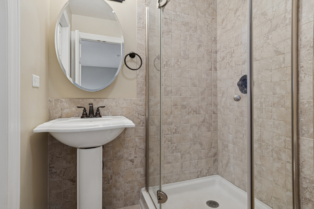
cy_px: 104
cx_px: 157
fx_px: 157
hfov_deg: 90.0
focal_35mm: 18
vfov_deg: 67.4
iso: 320
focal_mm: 12
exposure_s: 1/8
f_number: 8
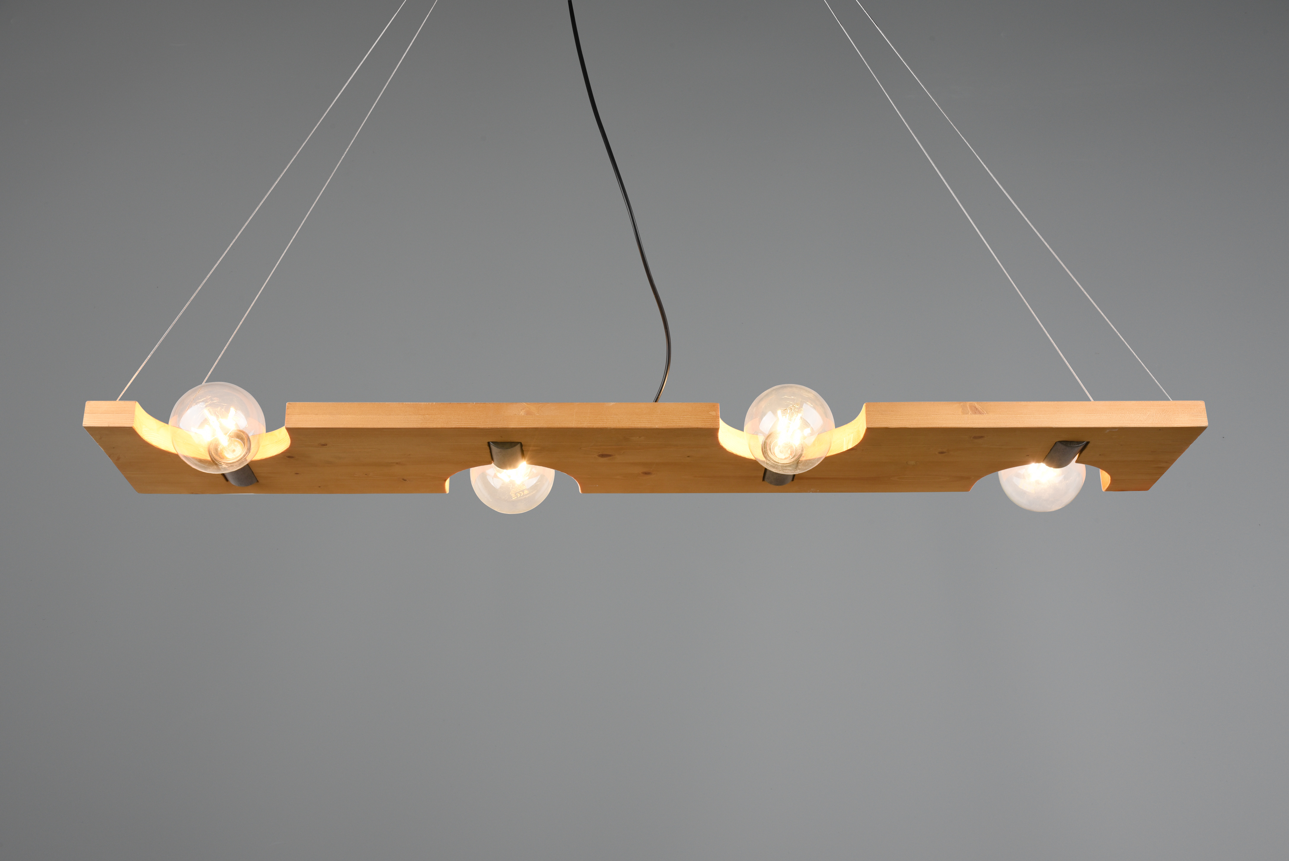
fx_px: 1576
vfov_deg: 30.5
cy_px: 430
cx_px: 644
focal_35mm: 44
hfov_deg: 44.5
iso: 100
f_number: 11
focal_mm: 44
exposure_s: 1/8
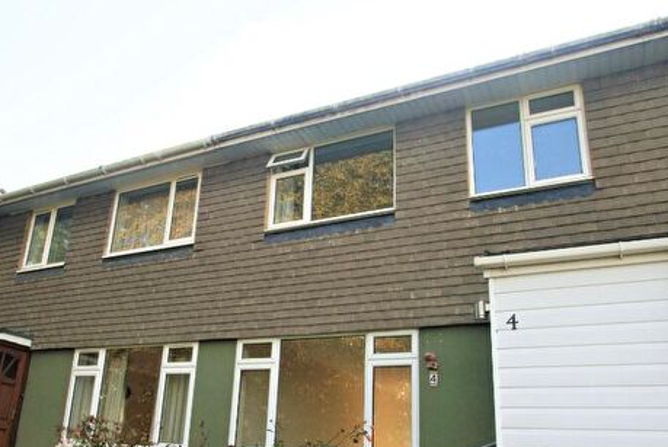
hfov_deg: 61.9
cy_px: 290
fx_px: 553
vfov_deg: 43.5
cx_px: 278
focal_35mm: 30
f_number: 8
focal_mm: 13
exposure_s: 1/60
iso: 100
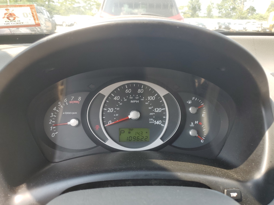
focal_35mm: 26
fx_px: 206
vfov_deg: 53.1
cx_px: 137
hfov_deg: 67.3
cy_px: 102
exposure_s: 1/303
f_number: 1.5
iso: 50
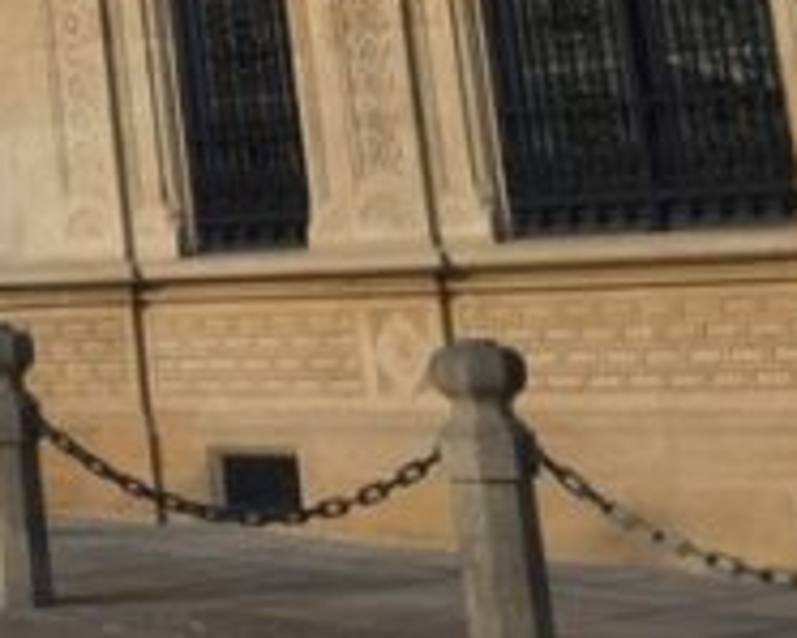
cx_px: -446
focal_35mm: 117
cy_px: -475
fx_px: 2761
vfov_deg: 12.2
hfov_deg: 15.1
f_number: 2.2
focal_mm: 4.15
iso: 32
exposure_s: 1/732
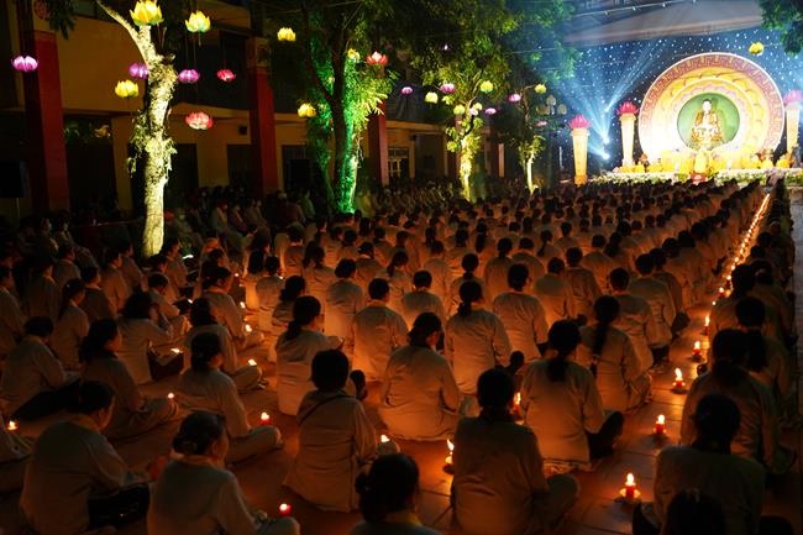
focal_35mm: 30
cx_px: 402
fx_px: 669
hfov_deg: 61.9
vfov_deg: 43.6
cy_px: 268
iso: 1250
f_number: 2.8
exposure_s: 1/30
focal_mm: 30
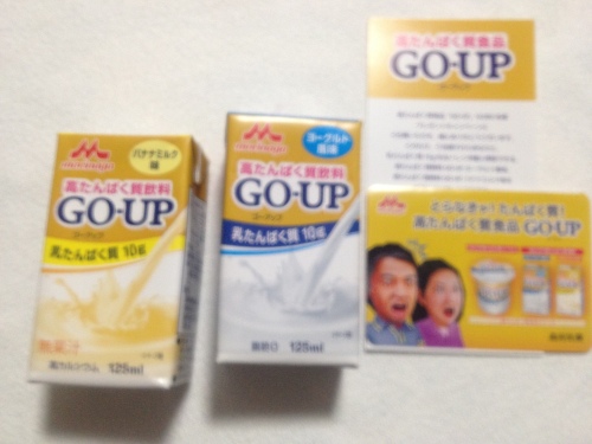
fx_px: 599
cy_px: 222
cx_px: 296
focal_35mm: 35
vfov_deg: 40.7
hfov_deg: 52.6
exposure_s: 1/20
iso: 200
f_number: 2.4
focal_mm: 4.28
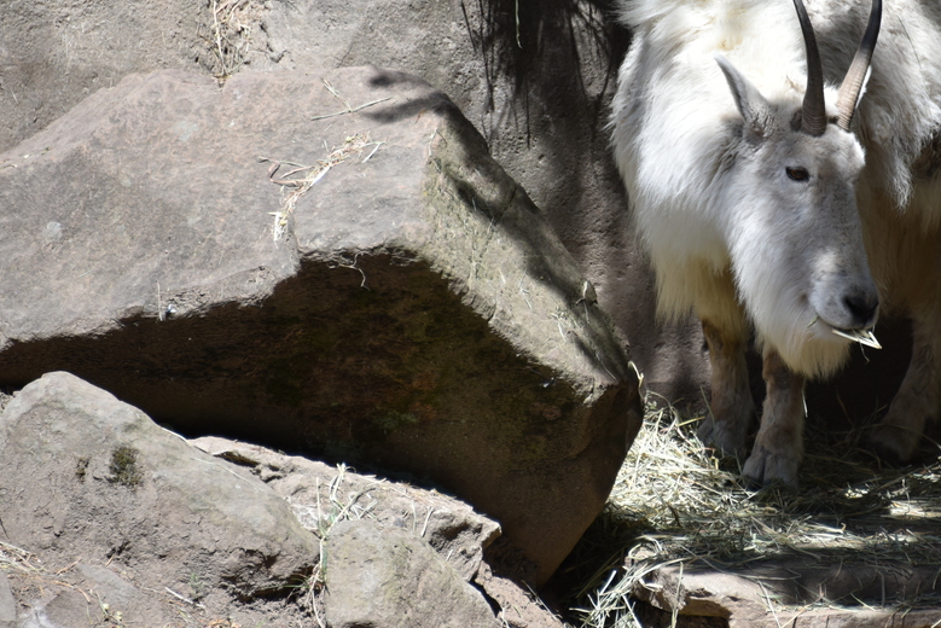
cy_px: 176
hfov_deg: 4.2
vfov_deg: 2.8
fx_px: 12891
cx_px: 727
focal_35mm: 493
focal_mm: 300
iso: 280
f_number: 5.6
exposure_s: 1/640
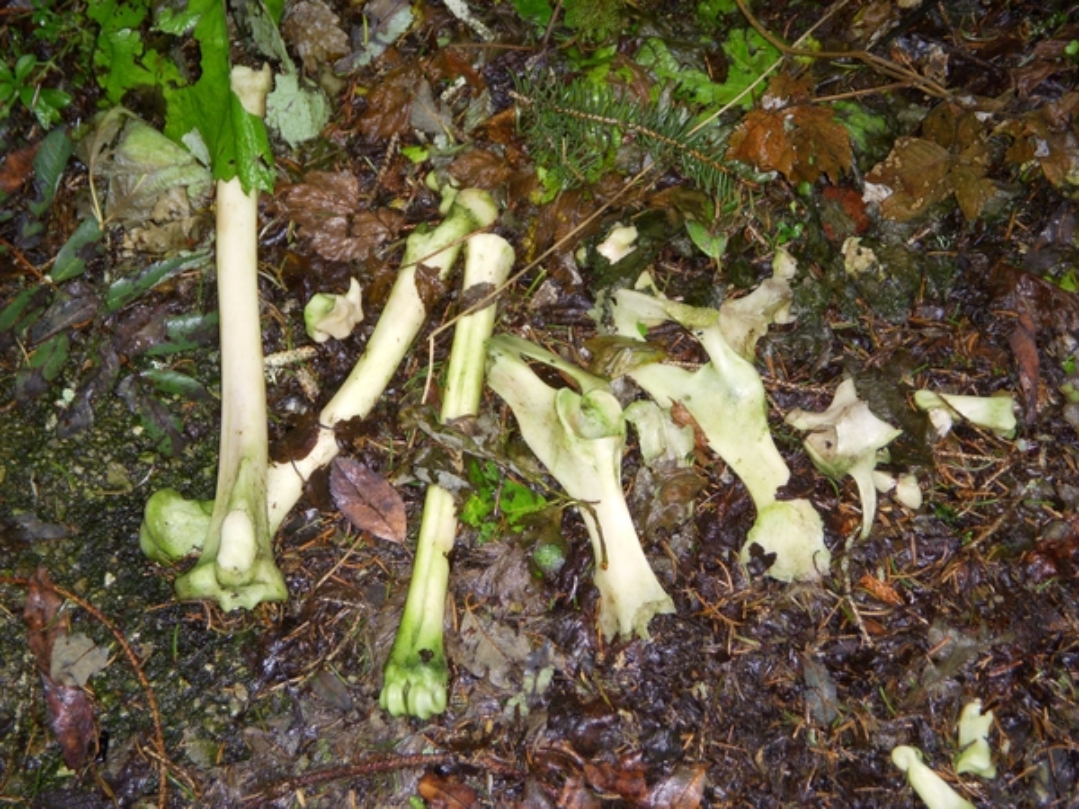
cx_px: 540
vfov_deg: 17.4
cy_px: 404
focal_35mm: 85
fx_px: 2649
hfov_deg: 23.0
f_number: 4
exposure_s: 1/125
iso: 200
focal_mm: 14.1
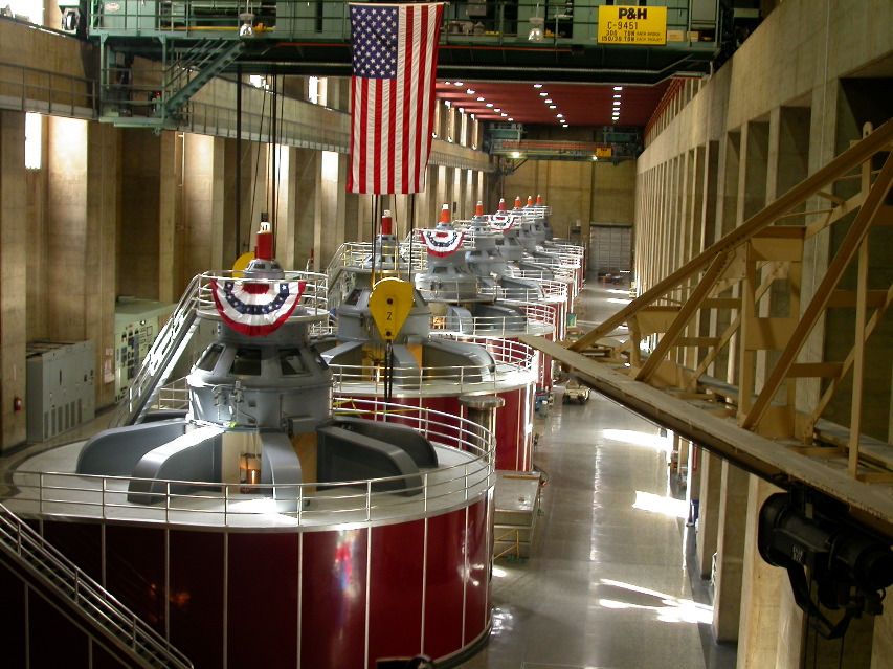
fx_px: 1315
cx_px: 446
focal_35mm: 51
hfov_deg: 37.5
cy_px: 334
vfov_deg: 28.5
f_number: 2.9
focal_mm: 10.7
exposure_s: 1/17.6
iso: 100
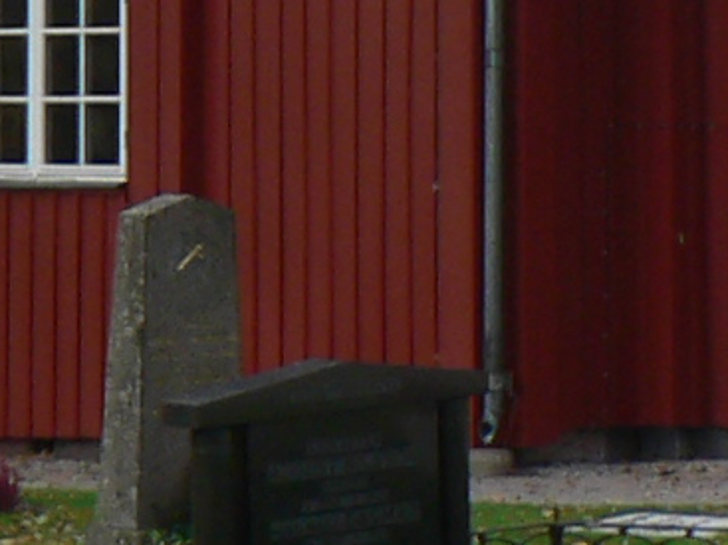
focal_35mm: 251
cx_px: 226
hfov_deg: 7.9
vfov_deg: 5.7
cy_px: -698
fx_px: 5277
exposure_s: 1/160
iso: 80
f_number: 4
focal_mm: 6
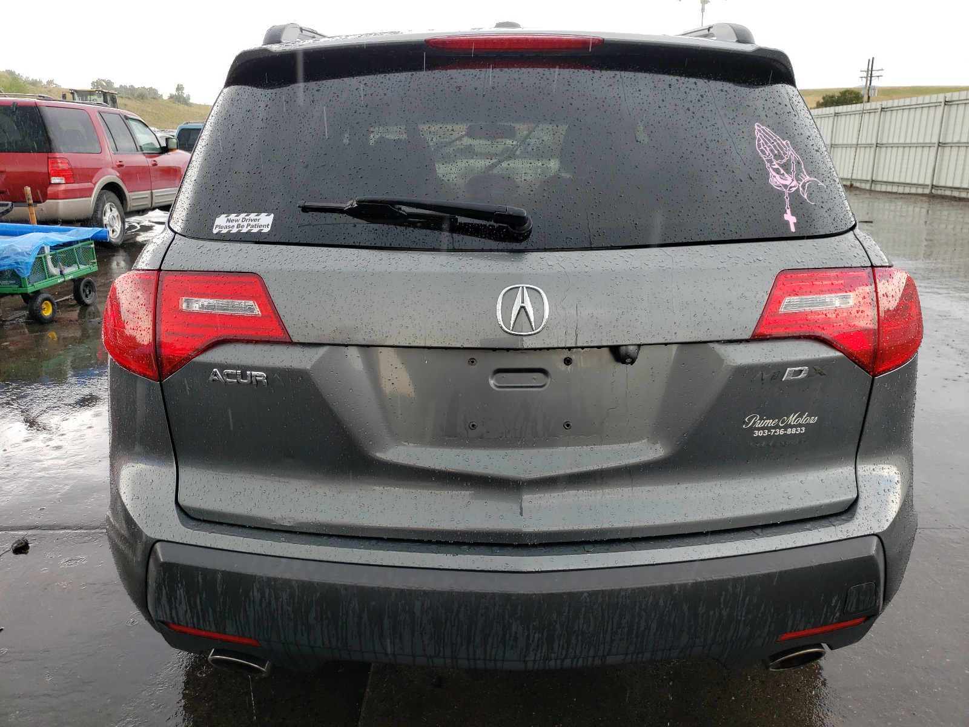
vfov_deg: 53.1
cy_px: 364
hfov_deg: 67.3
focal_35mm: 26
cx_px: 484
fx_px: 728
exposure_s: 1/270
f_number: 1.5
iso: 50
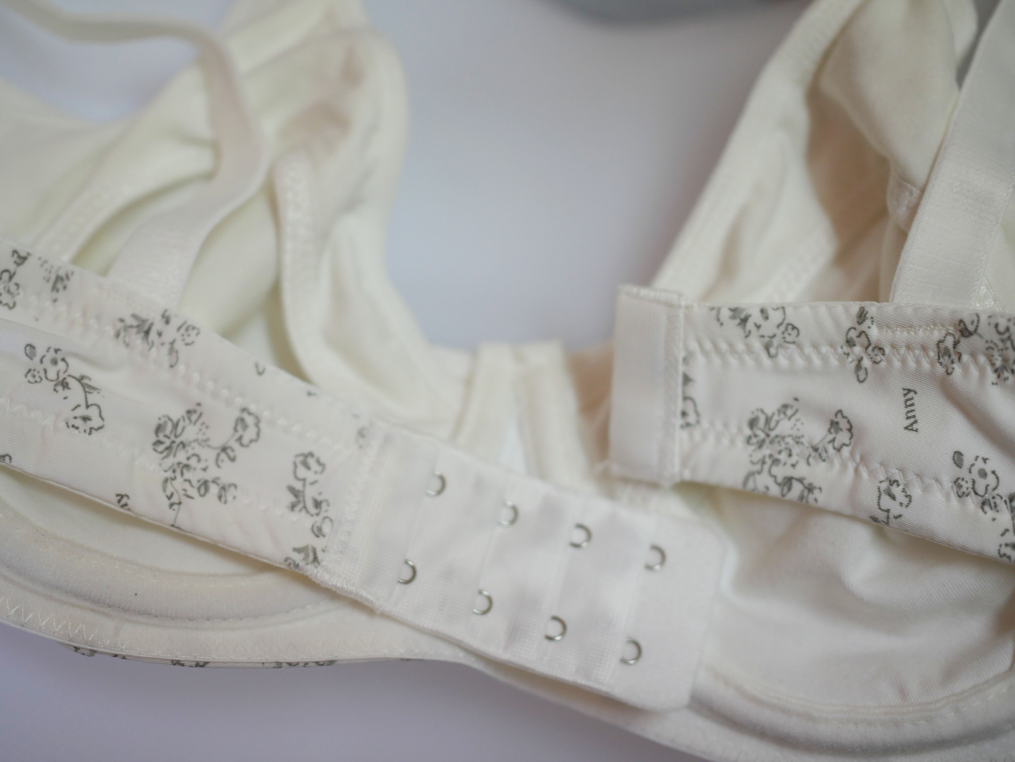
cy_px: 381
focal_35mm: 50
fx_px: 1467
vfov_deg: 29.1
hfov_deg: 38.2
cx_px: 508
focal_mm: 25
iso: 200
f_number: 2
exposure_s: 1/125
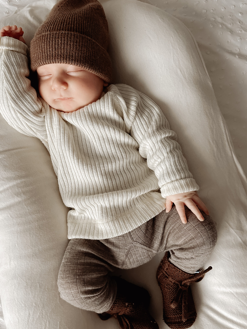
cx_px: 109
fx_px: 295
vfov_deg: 58.4
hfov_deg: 45.4
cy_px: 163
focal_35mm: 31
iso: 500
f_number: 1.8
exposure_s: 1/60
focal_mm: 6.86
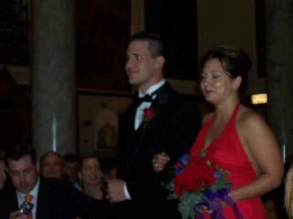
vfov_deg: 16.6
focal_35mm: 89
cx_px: 146
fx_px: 753
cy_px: 110
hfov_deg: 22.0
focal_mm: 13.5
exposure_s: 1/90
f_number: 4.1
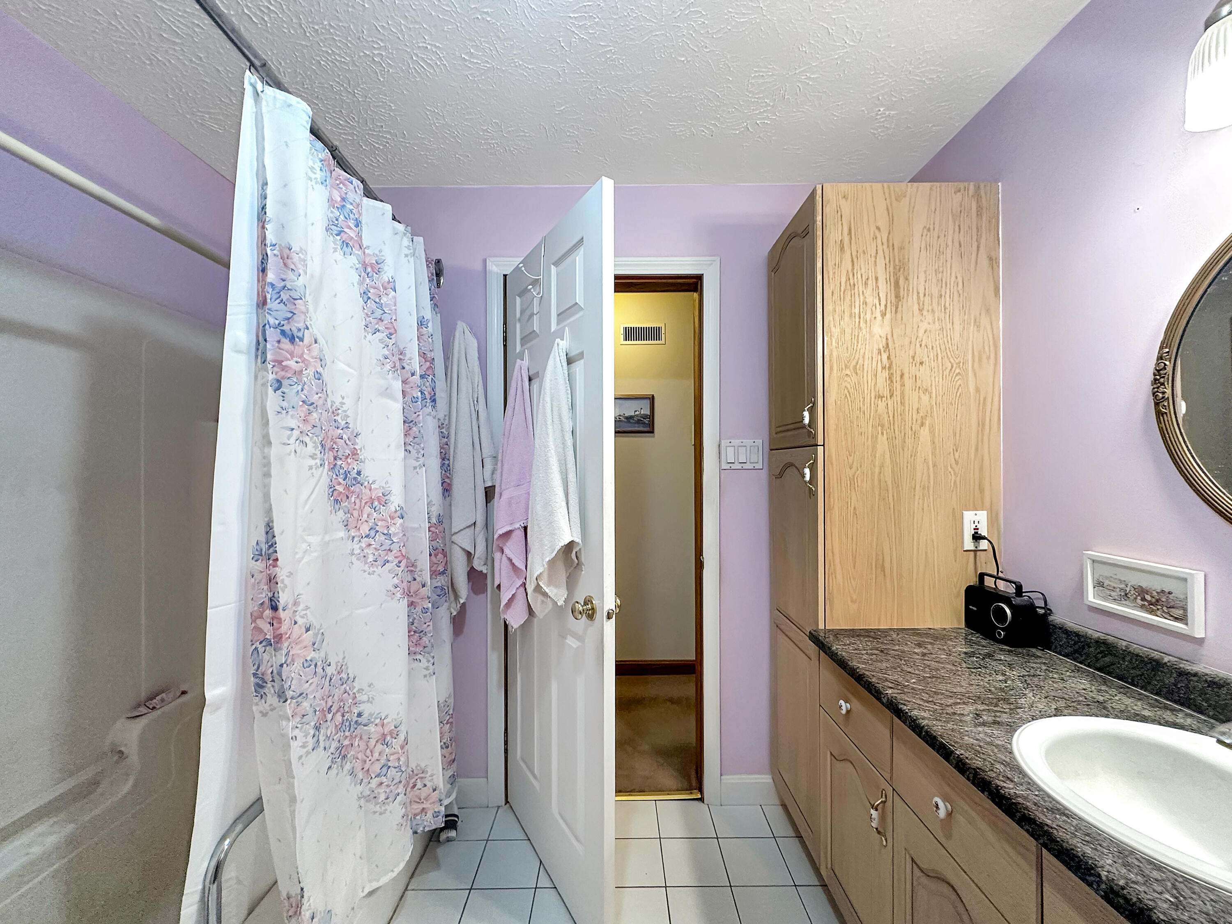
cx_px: 616
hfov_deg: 102.1
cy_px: 462
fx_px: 498
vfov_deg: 85.7
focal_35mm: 14
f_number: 2.2
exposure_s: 1/120
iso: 250
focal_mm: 2.22
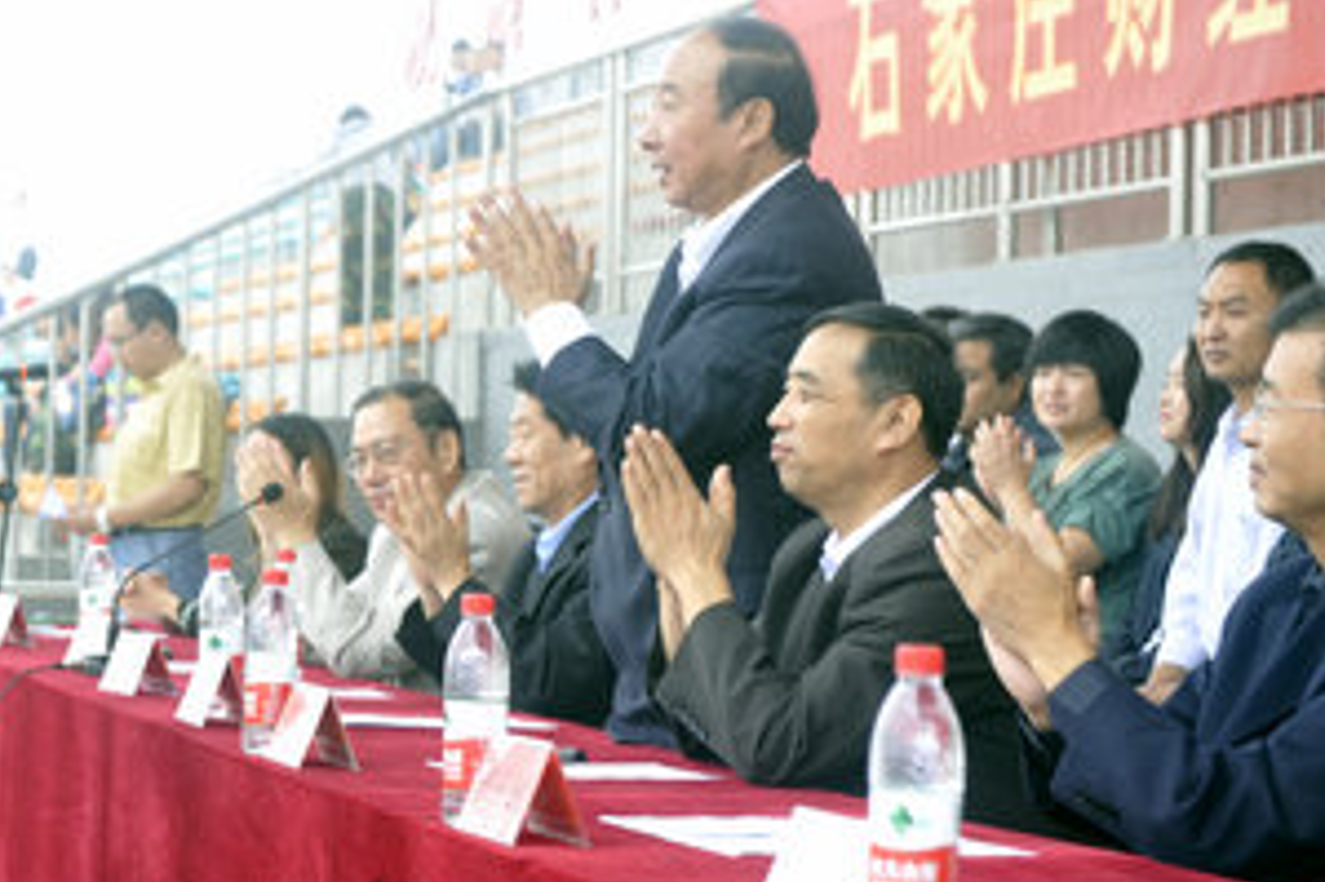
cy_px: 441
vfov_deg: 11.7
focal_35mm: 117
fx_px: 4304
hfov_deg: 17.4
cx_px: 284
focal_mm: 70
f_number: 5
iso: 640
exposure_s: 1/100
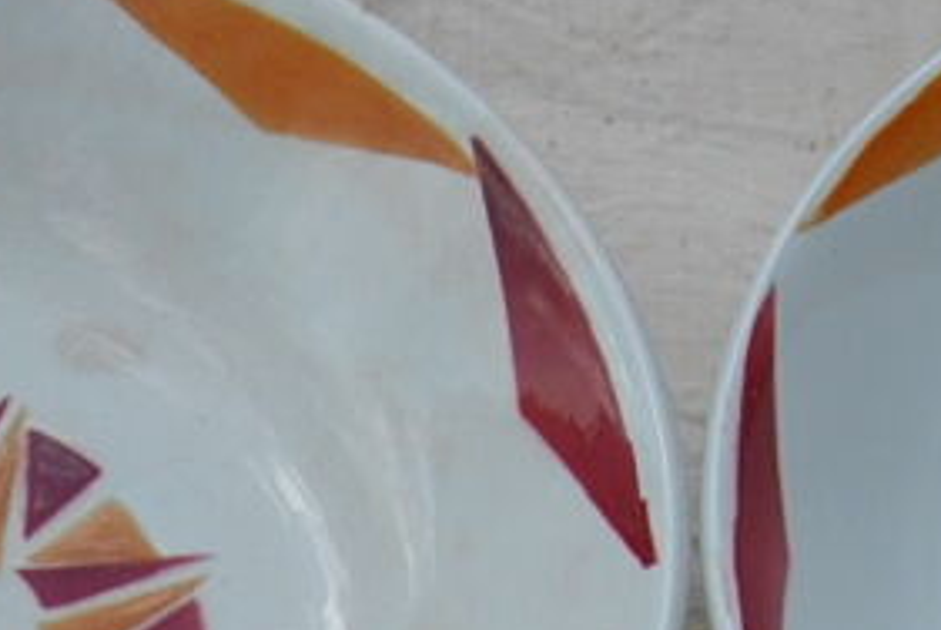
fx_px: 8661
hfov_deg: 6.2
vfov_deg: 4.1
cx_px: -234
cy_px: 1508
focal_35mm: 331
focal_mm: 32
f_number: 8
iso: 100
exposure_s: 1/250
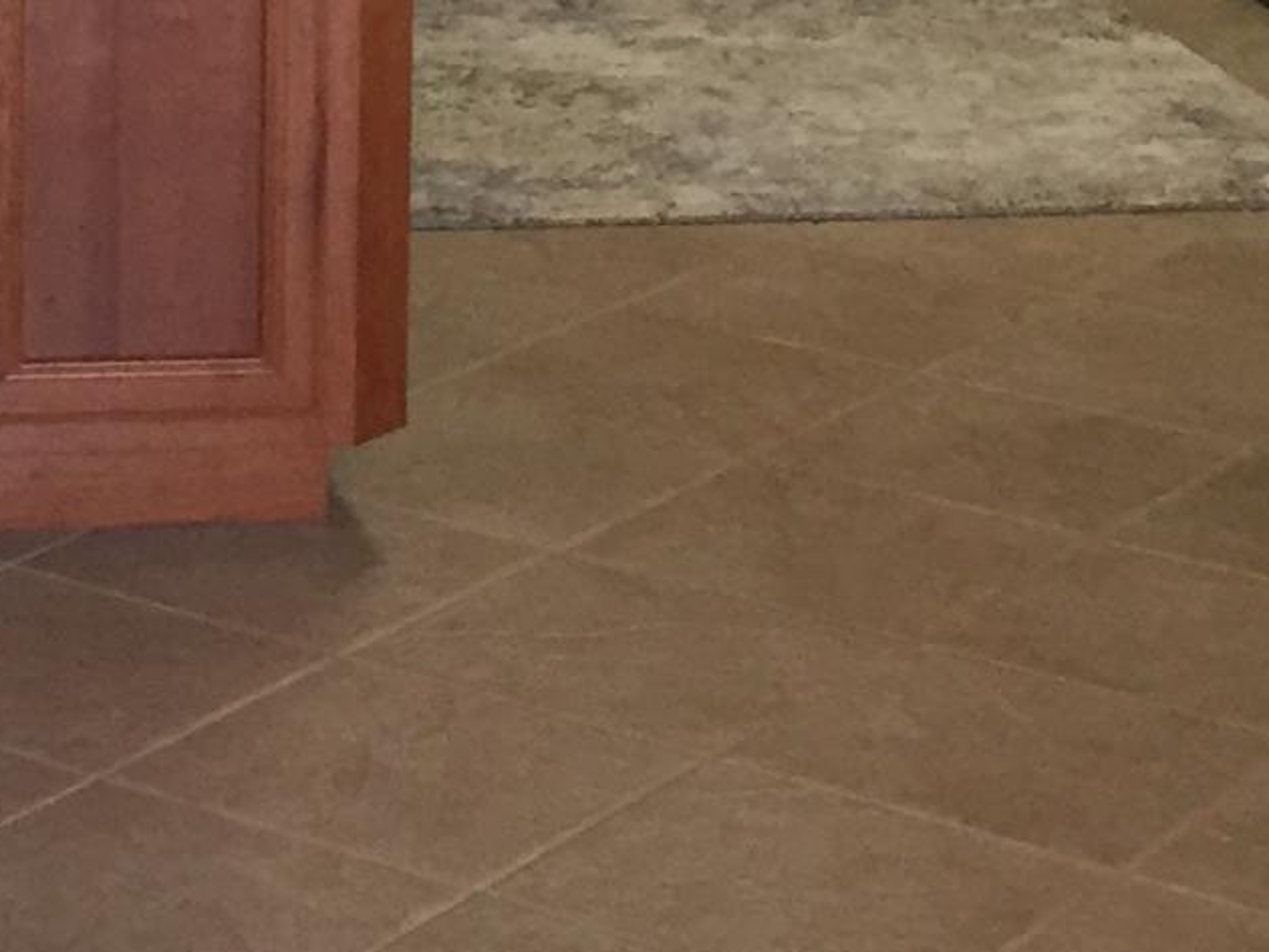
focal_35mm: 138
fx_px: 5061
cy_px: -553
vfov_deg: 10.3
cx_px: -216
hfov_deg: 13.9
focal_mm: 4.15
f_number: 2.2
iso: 50
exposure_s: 1/30
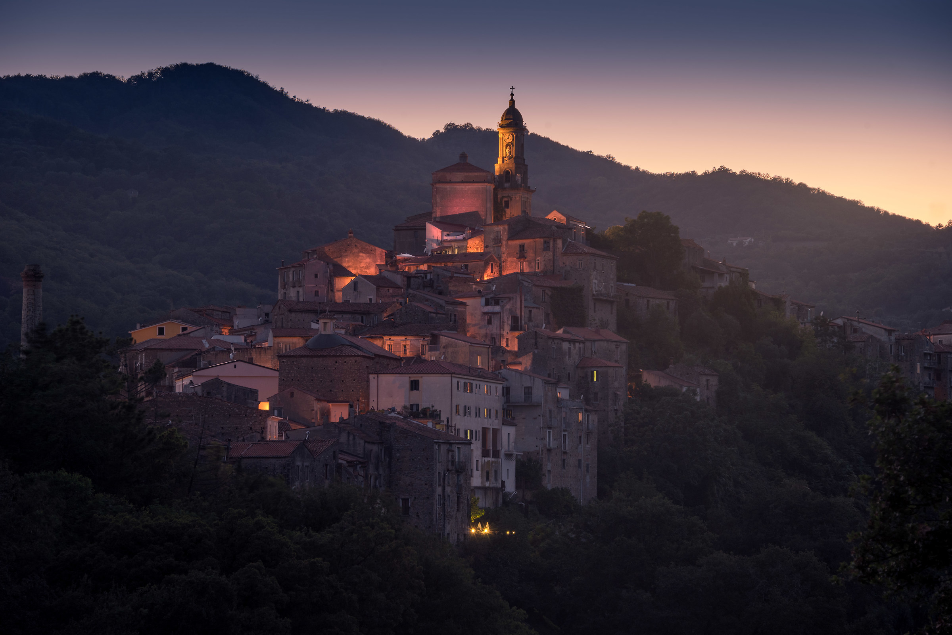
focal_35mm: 160
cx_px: 476
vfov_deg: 8.6
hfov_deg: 12.8
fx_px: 4232
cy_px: 318
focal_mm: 160
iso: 100
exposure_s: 2.5
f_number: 9
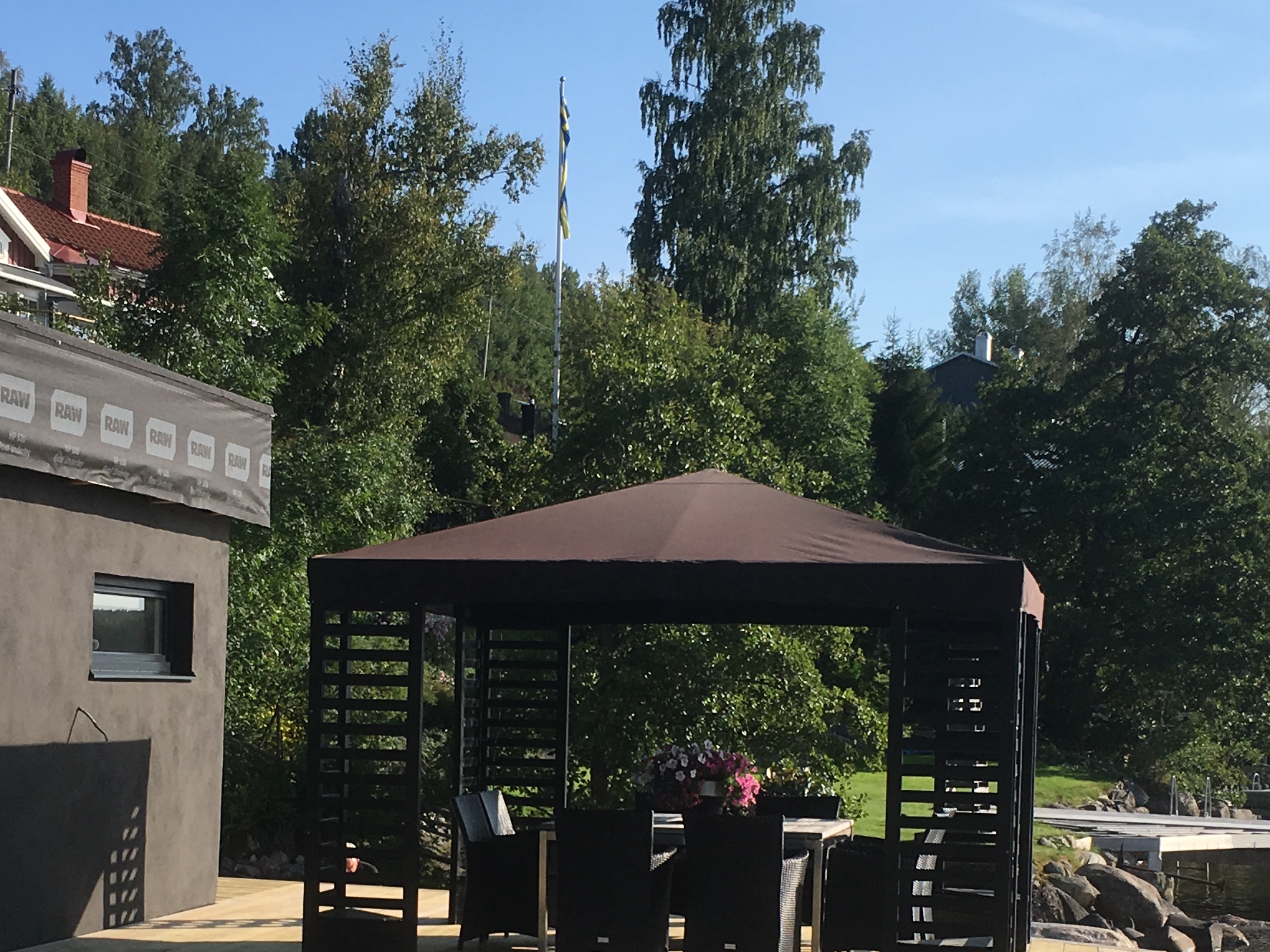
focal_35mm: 66
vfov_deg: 21.9
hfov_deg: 29.3
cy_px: 801
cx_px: 503
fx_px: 2421
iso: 25
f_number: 2.2
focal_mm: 4.15
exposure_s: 1/1374
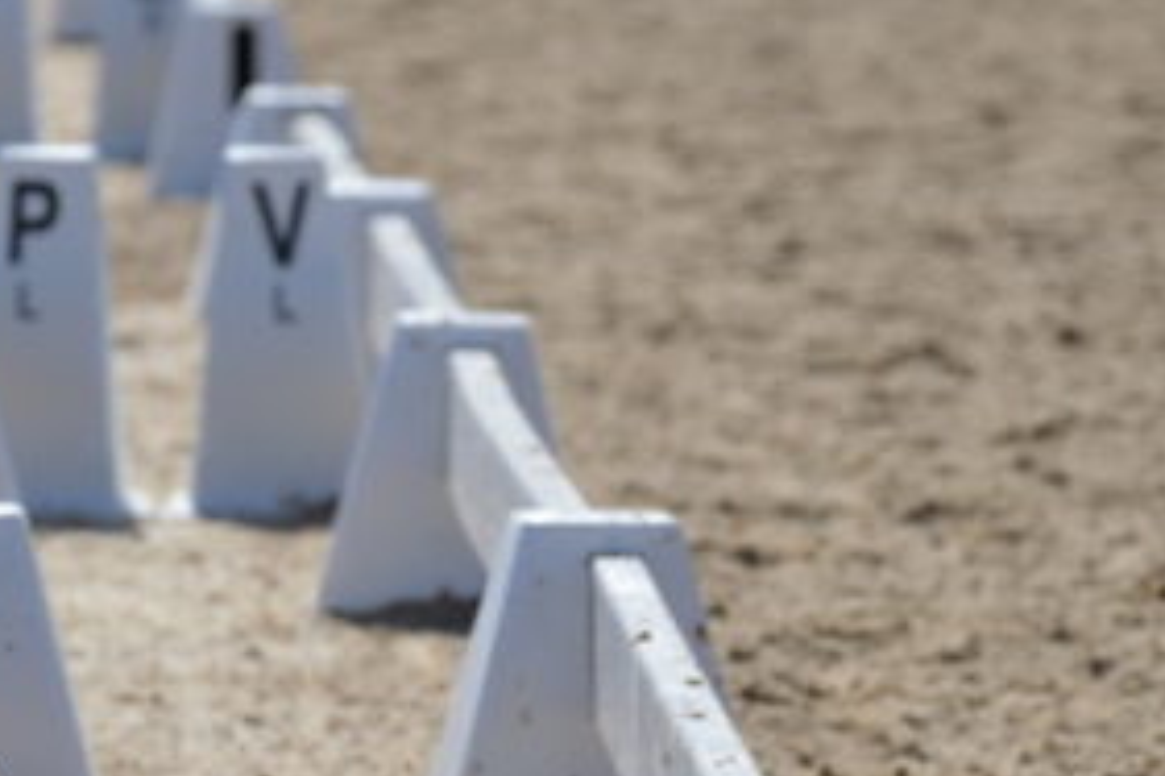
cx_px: 149
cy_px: 531
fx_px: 18984
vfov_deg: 2.3
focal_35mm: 587
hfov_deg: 3.5
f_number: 5
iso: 100
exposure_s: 1/800
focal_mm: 180
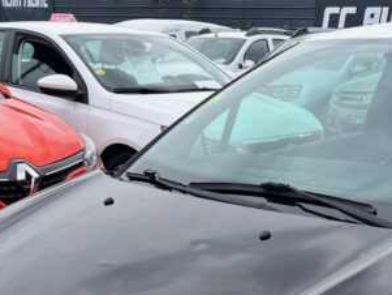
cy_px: 390
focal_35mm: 69
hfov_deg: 27.4
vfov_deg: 19.5
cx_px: 336
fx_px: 782
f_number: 1.5
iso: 50
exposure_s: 1/1377
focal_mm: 5.7
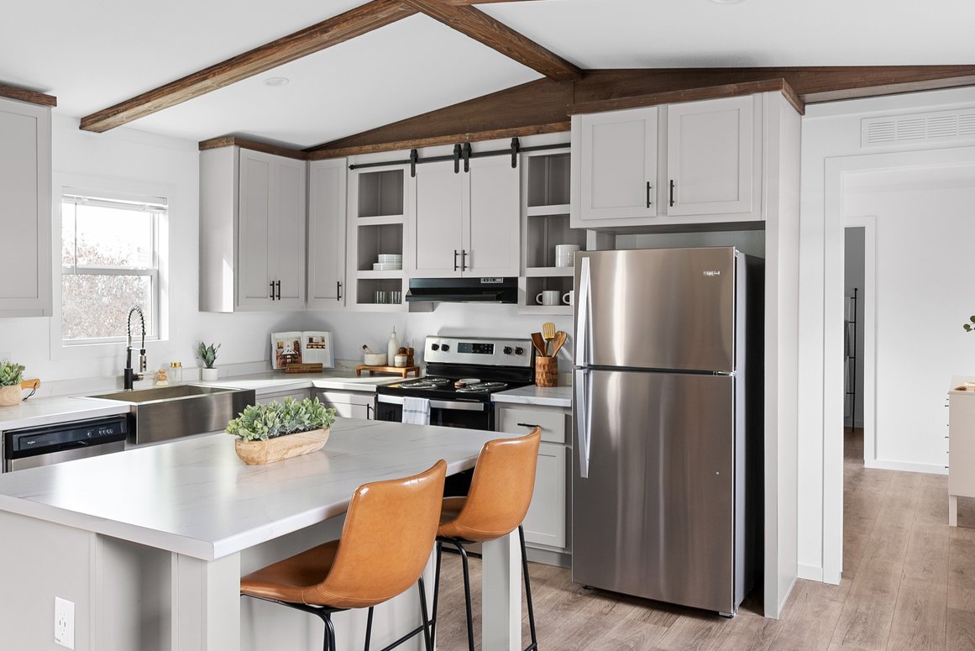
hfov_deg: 61.4
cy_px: 298
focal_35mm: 30
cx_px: 396
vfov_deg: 43.6
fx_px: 813
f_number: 8
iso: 320
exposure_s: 1/15
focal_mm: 17
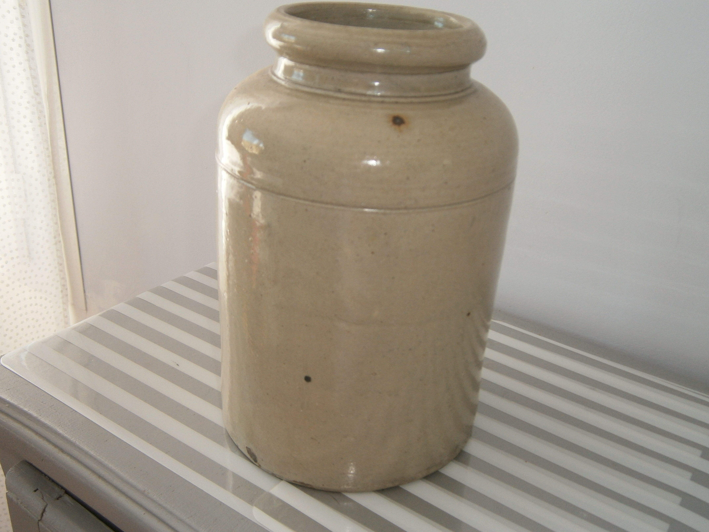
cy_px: 266
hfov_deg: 51.4
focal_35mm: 36
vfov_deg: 39.7
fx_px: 737
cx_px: 354
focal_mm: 6.4
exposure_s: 1/50
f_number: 3.1
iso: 80
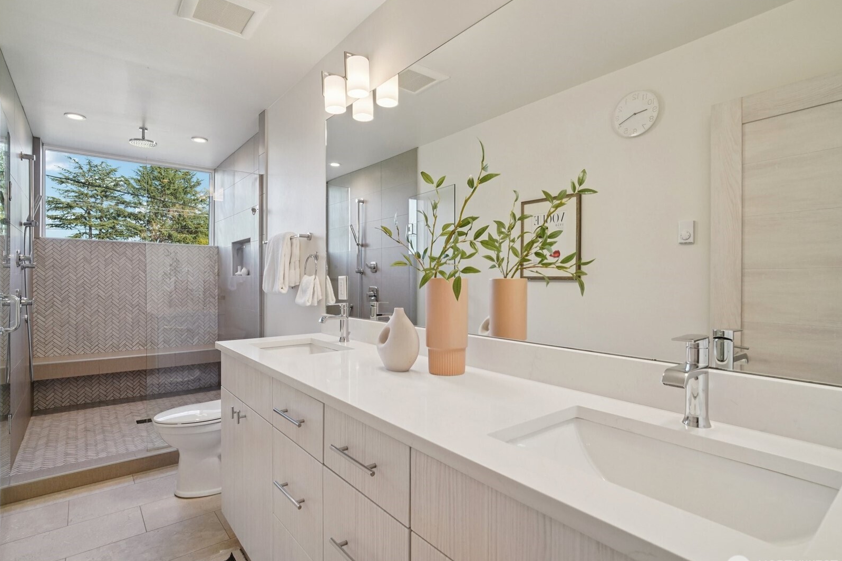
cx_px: 406
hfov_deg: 93.2
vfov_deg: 70.4
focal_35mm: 17
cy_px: 291
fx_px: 398
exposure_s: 1/100
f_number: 8
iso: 1600
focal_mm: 16
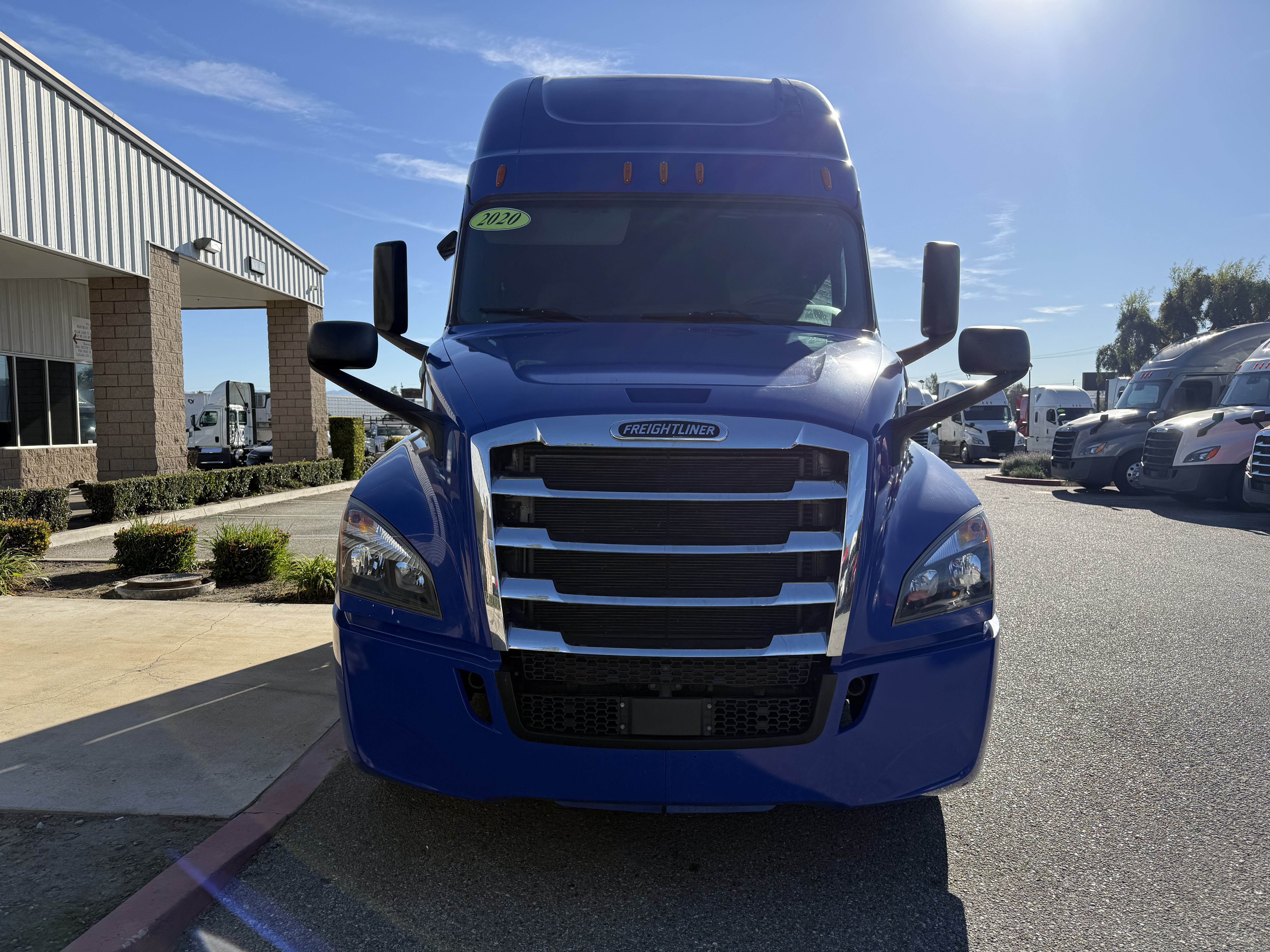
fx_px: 881
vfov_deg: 56.8
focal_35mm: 24
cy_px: 476
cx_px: 635
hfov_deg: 71.6
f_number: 1.78
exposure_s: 1/4167
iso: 80
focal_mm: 6.76
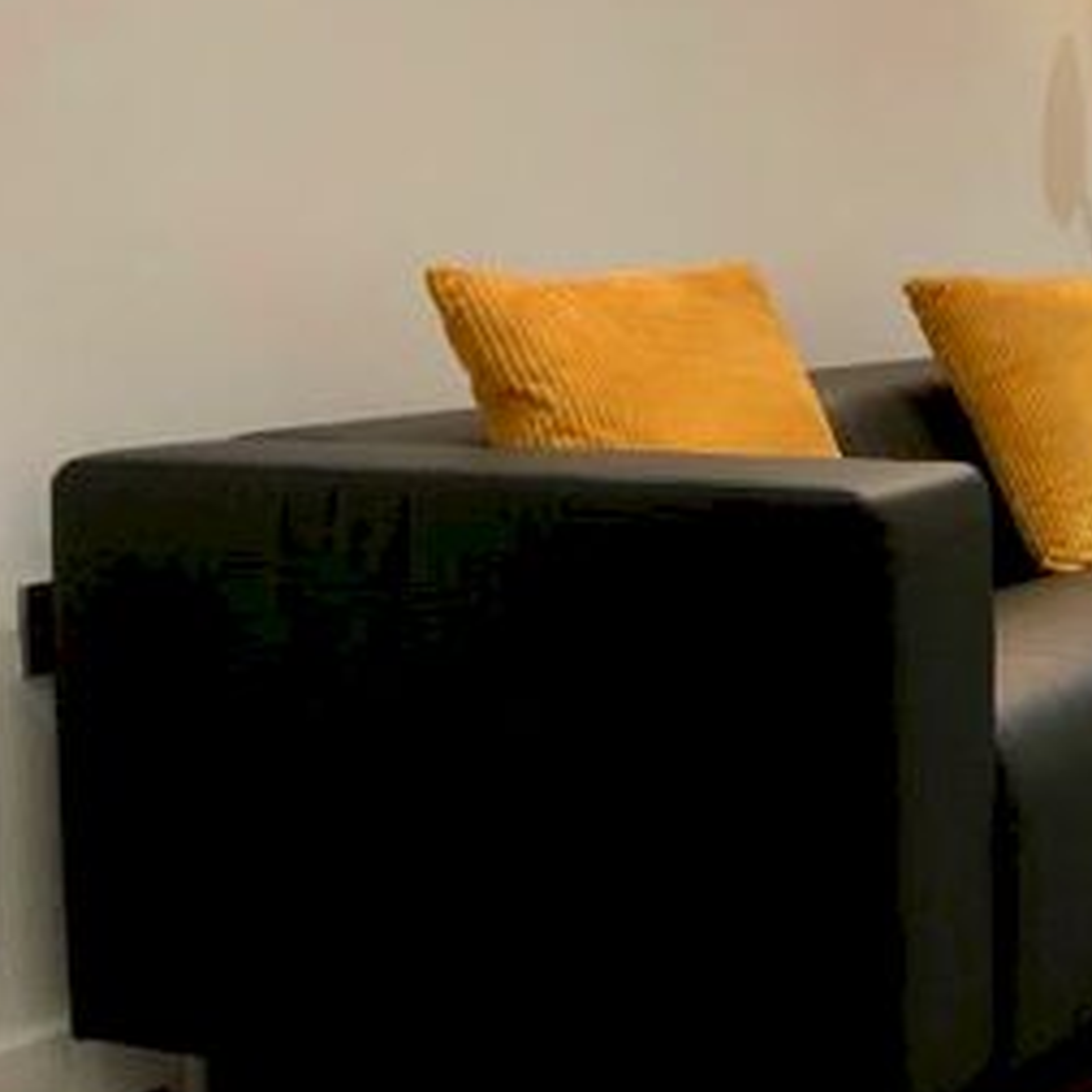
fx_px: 2534
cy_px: 417
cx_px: 1498
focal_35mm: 71
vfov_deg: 24.3
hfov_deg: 21.5
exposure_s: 1/60
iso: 200
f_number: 1.8
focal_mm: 3
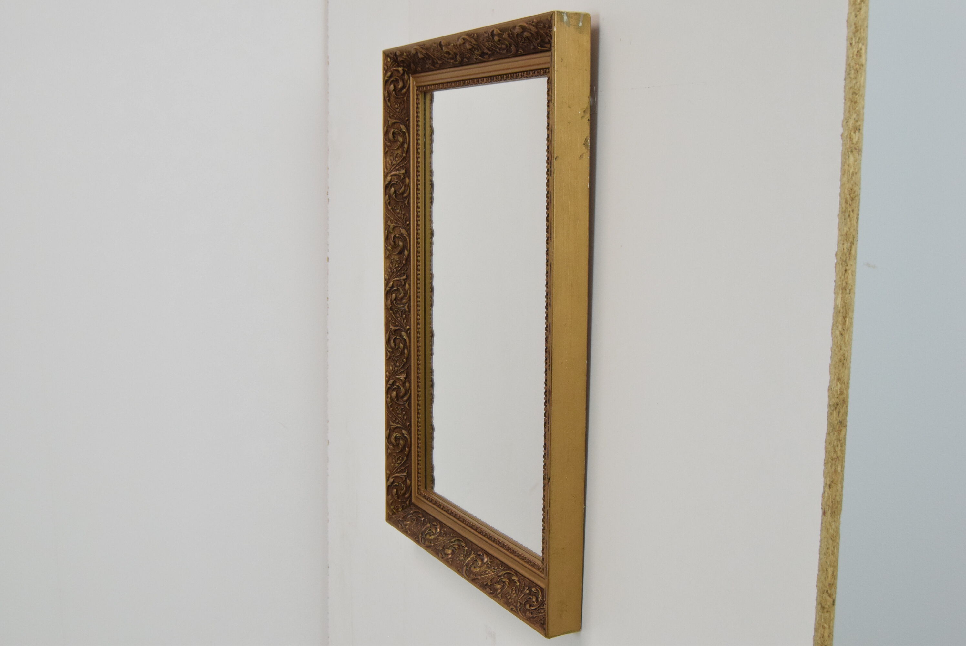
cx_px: 483
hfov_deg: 49.5
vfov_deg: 34.3
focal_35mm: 39
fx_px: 1047
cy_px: 323
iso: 1600
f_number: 8
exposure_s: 1/250
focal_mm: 26
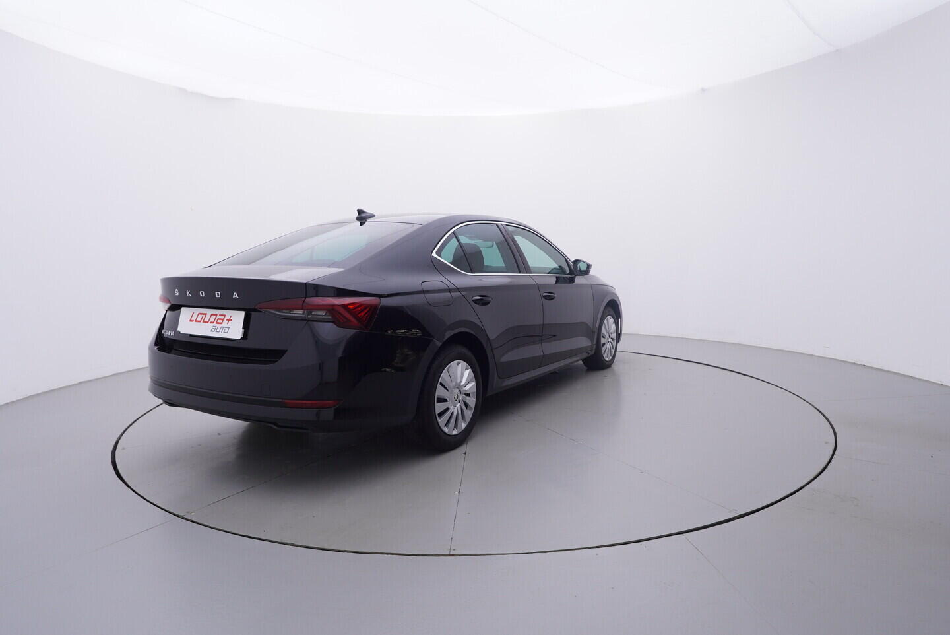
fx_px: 594
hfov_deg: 77.3
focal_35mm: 22
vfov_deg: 56.2
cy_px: 318
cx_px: 475
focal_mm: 15
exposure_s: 1/80
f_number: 5
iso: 200
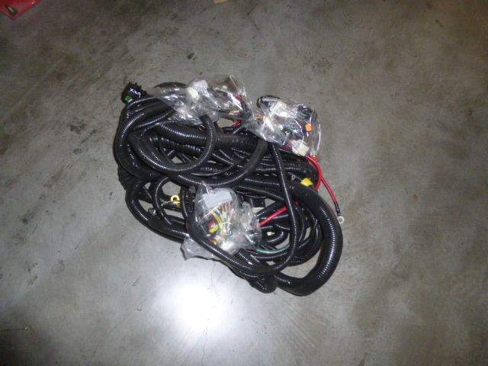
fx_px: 352
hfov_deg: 69.4
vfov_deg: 54.9
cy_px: 183
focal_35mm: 25
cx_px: 244
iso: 400
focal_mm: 4.5
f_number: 3.1
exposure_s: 1/125
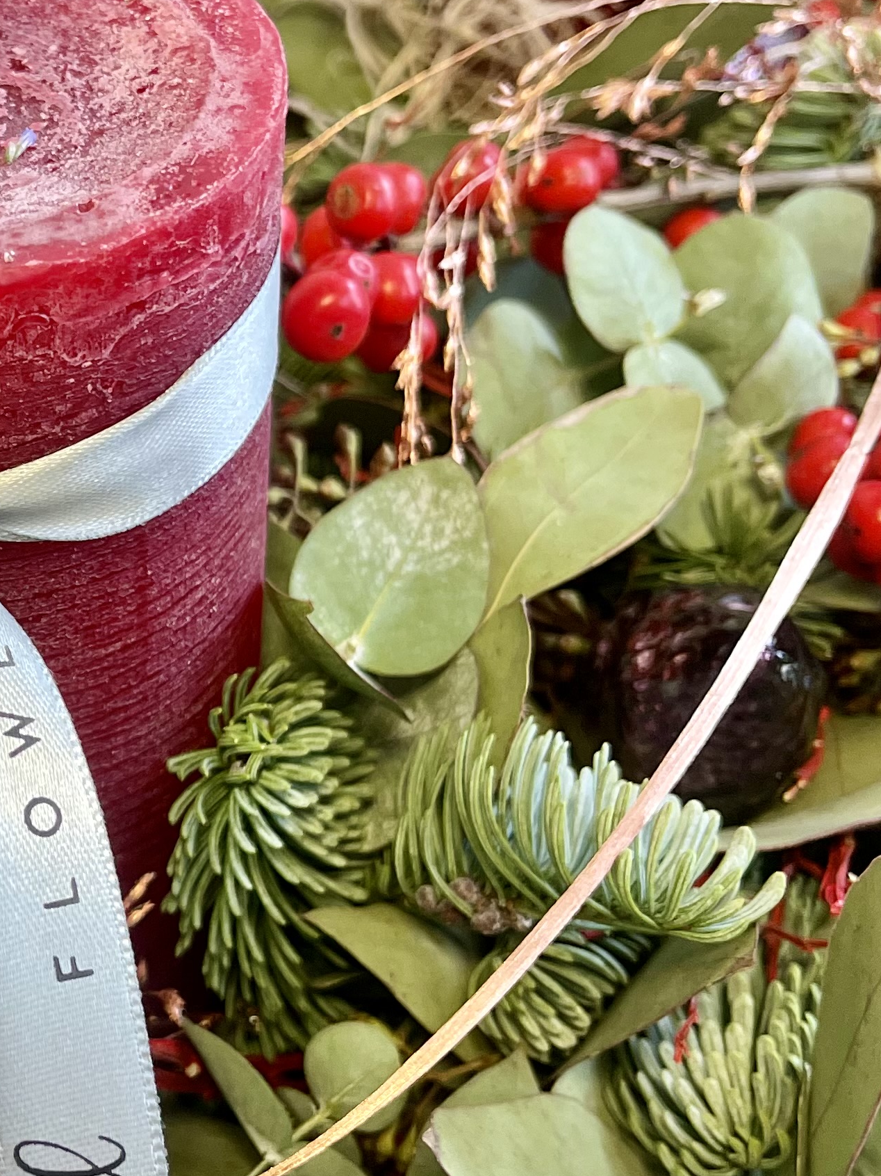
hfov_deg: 22.2
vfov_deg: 31.2
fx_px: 2104
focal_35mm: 62
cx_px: -113
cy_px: 560
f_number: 1.6
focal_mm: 5.1
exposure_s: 1/50
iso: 200
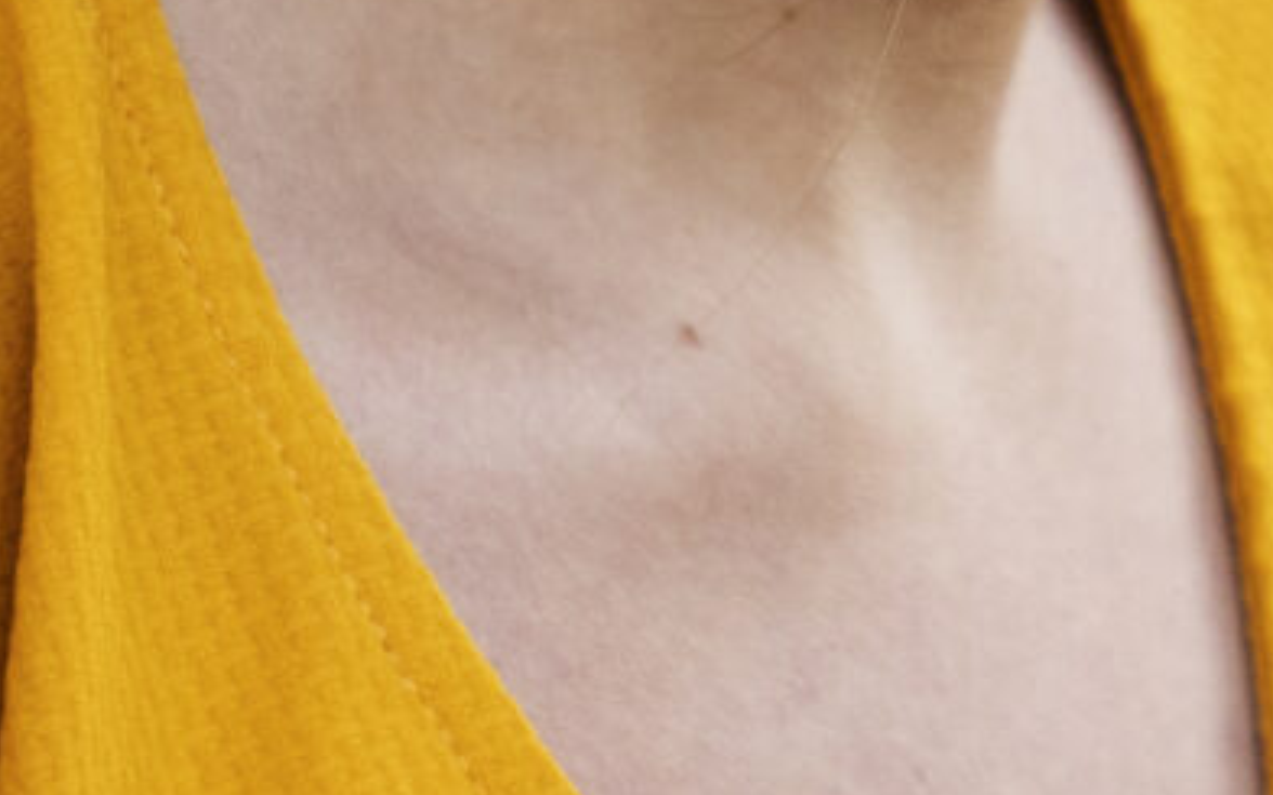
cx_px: 2361
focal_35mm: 466
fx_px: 16167
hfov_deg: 4.5
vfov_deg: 2.8
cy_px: -704
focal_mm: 70
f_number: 3.5
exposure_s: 1/1000
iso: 640
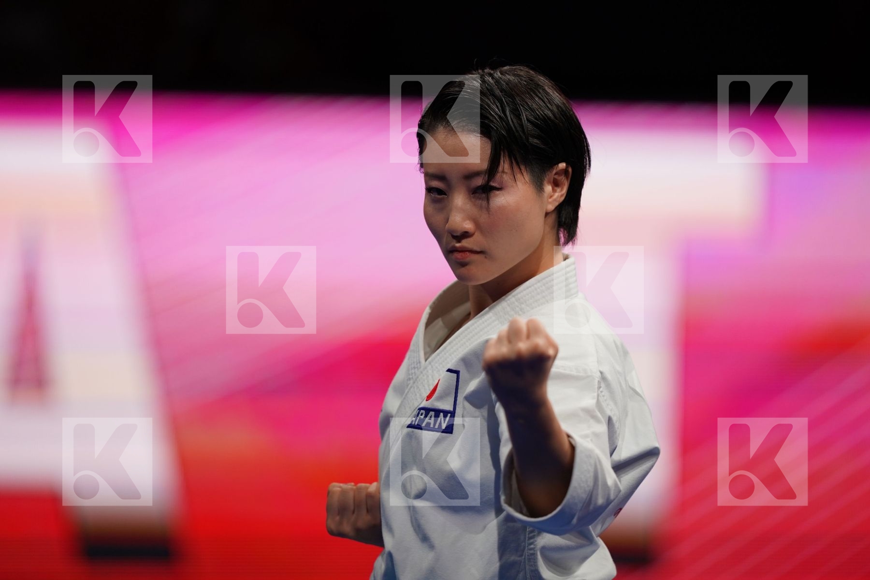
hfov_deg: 5.2
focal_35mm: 400
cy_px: 290
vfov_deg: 3.4
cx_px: 435
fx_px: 9666
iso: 800
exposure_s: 1/500
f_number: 2.8
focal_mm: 400
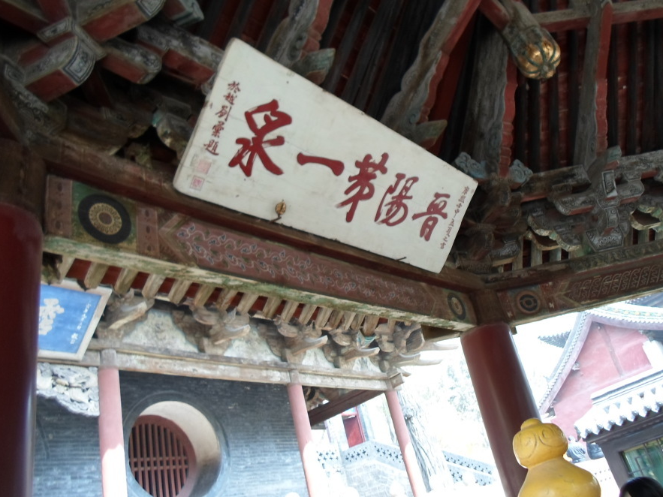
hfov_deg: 61.5
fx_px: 555
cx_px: 369
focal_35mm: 29
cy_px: 240
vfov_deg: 48.2
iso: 80
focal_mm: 4.5
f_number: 2.5
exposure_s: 1/45
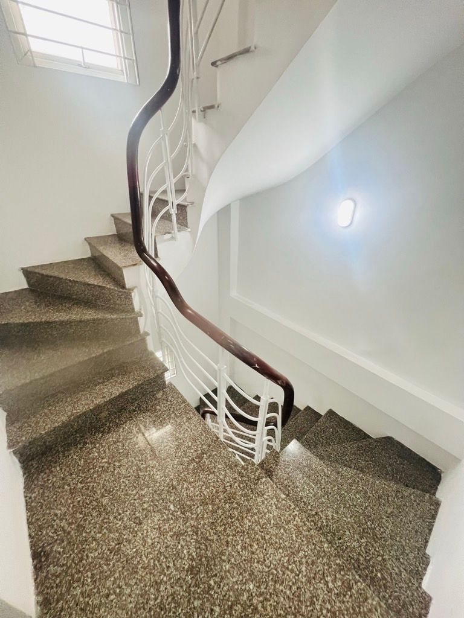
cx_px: 232
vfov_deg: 106.2
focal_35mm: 13
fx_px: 232
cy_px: 309
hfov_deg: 89.9
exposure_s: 1/100
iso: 200
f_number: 1.8
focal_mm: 1.57
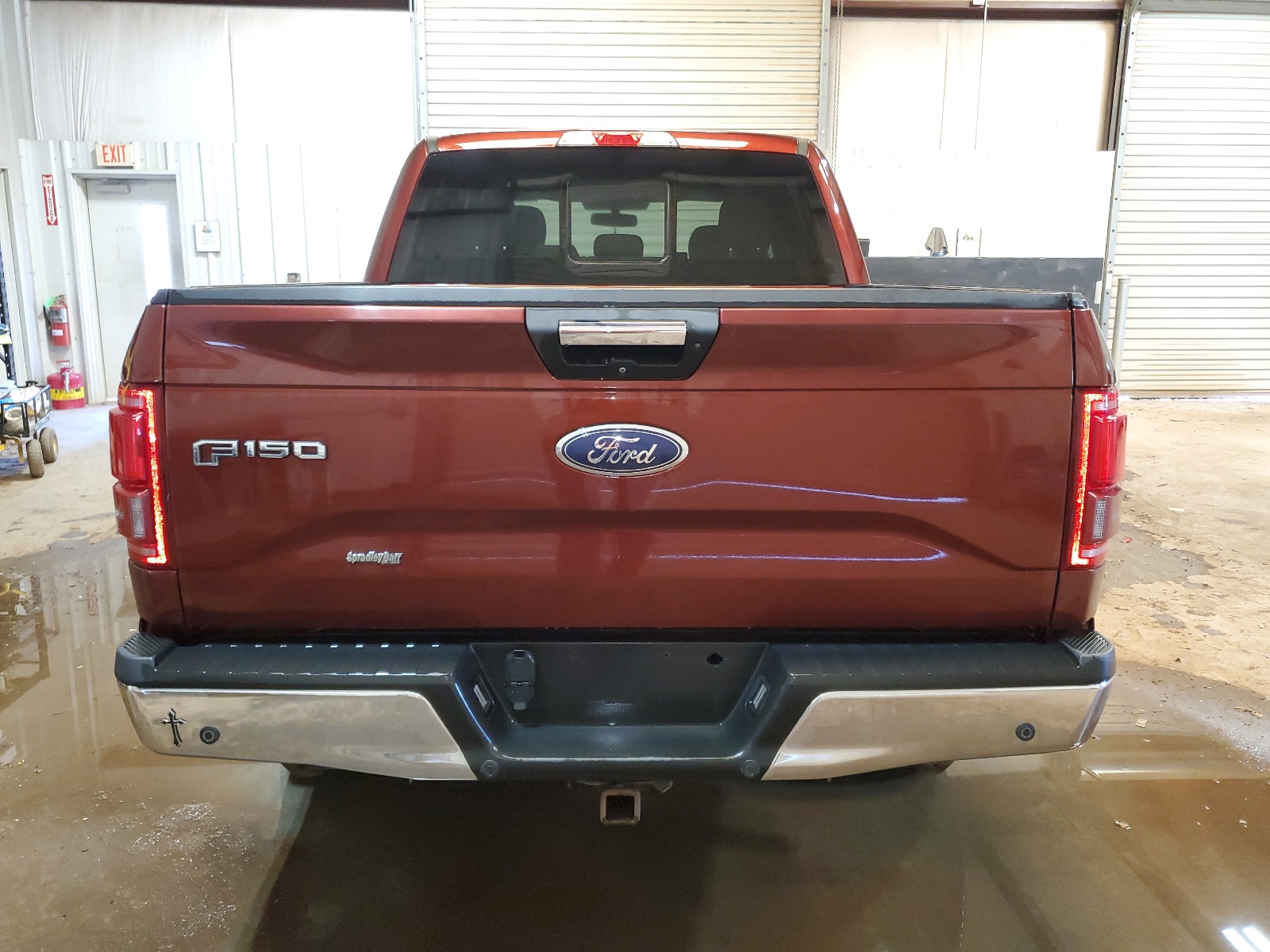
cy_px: 476
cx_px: 635
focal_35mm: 26
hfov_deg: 67.3
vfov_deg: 53.1
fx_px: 954
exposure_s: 1/60.2
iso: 353
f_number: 1.5
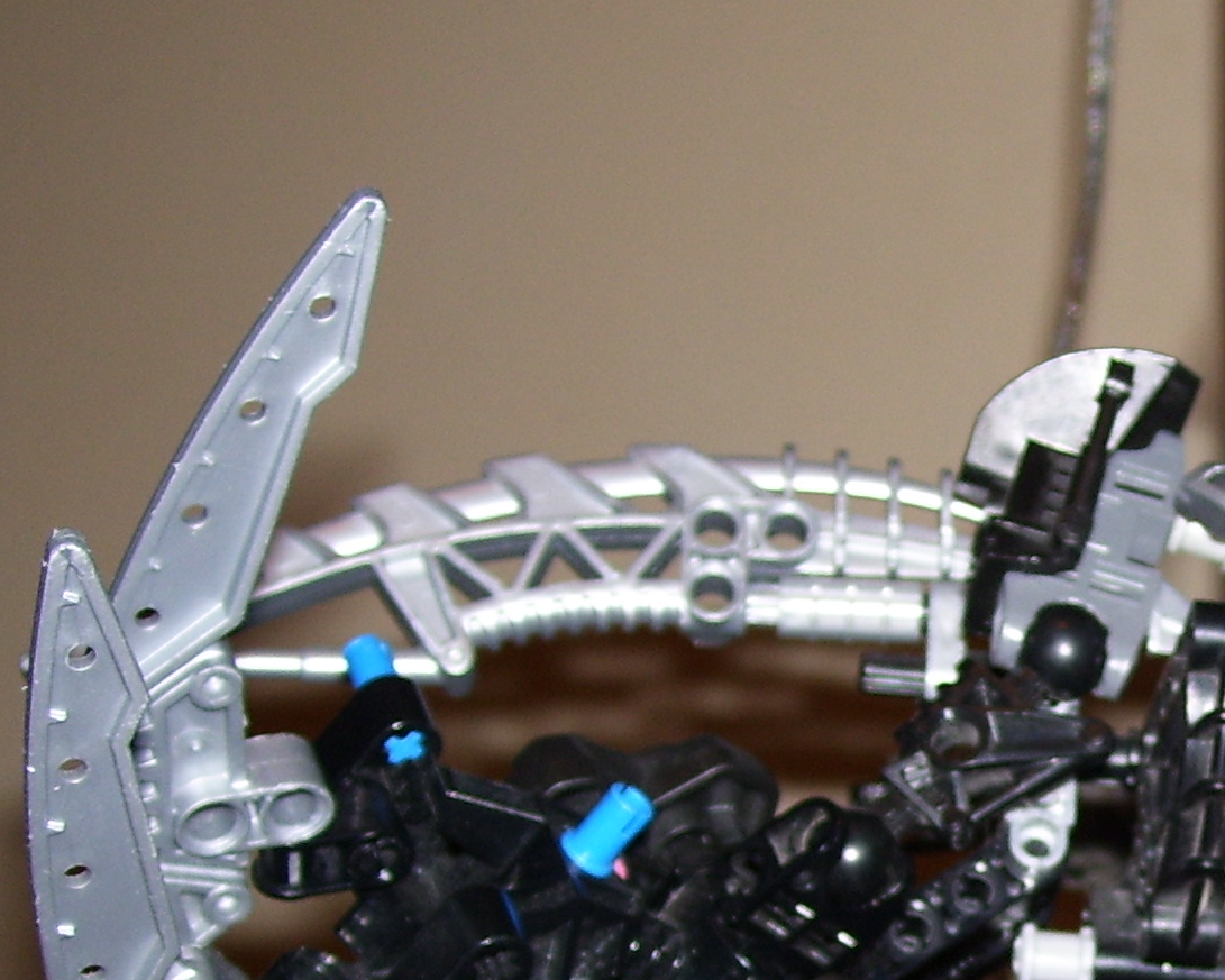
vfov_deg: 14.4
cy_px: 874
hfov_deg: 17.5
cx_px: 1332
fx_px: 3843
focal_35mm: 106
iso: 80
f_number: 3
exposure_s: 1/60
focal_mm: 7.6
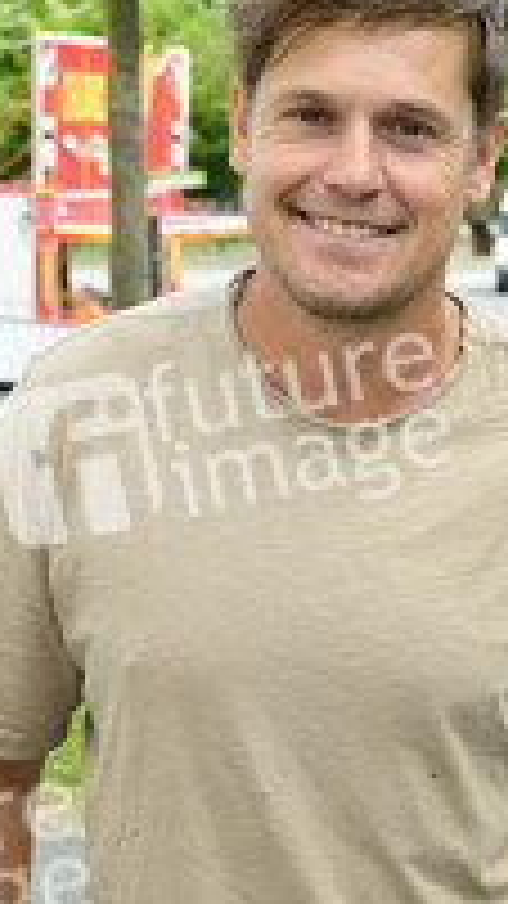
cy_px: 666
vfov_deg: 22.0
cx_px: 351
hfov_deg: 12.6
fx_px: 2300
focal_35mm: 96
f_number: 8
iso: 320
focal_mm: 46
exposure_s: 1/200
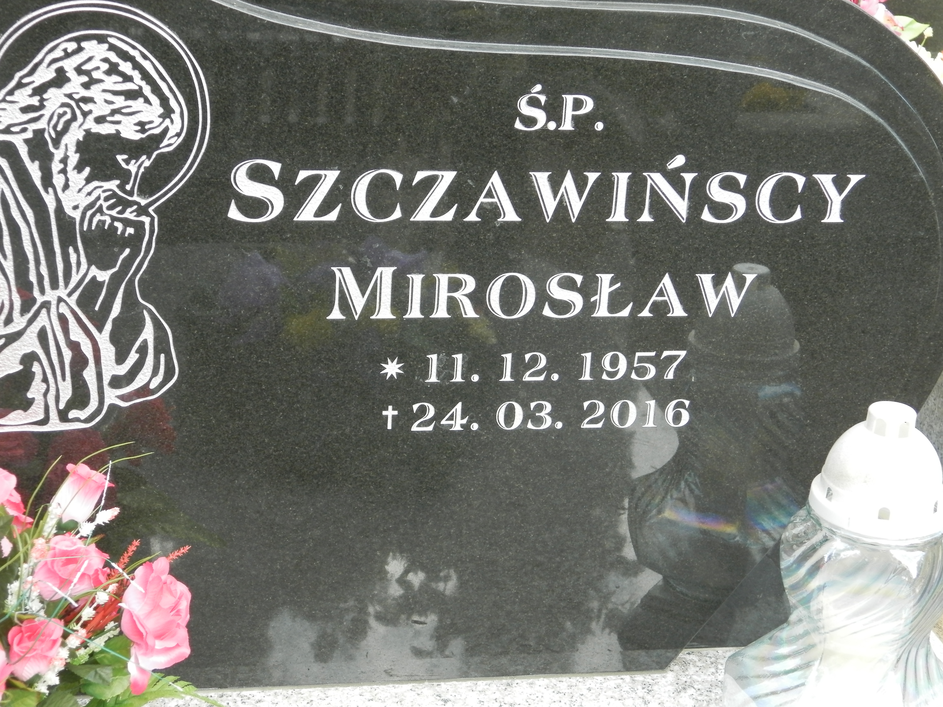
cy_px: 354
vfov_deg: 21.6
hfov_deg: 28.6
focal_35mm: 68
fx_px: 1852
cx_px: 472
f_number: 4
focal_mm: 12.2
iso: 200
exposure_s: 1/100
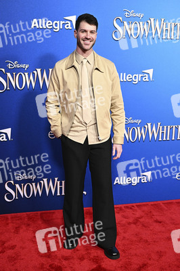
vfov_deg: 43.6
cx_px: 90
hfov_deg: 29.8
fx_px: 338
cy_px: 136
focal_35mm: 45
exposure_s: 1/250
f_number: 4.5
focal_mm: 45
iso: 4000
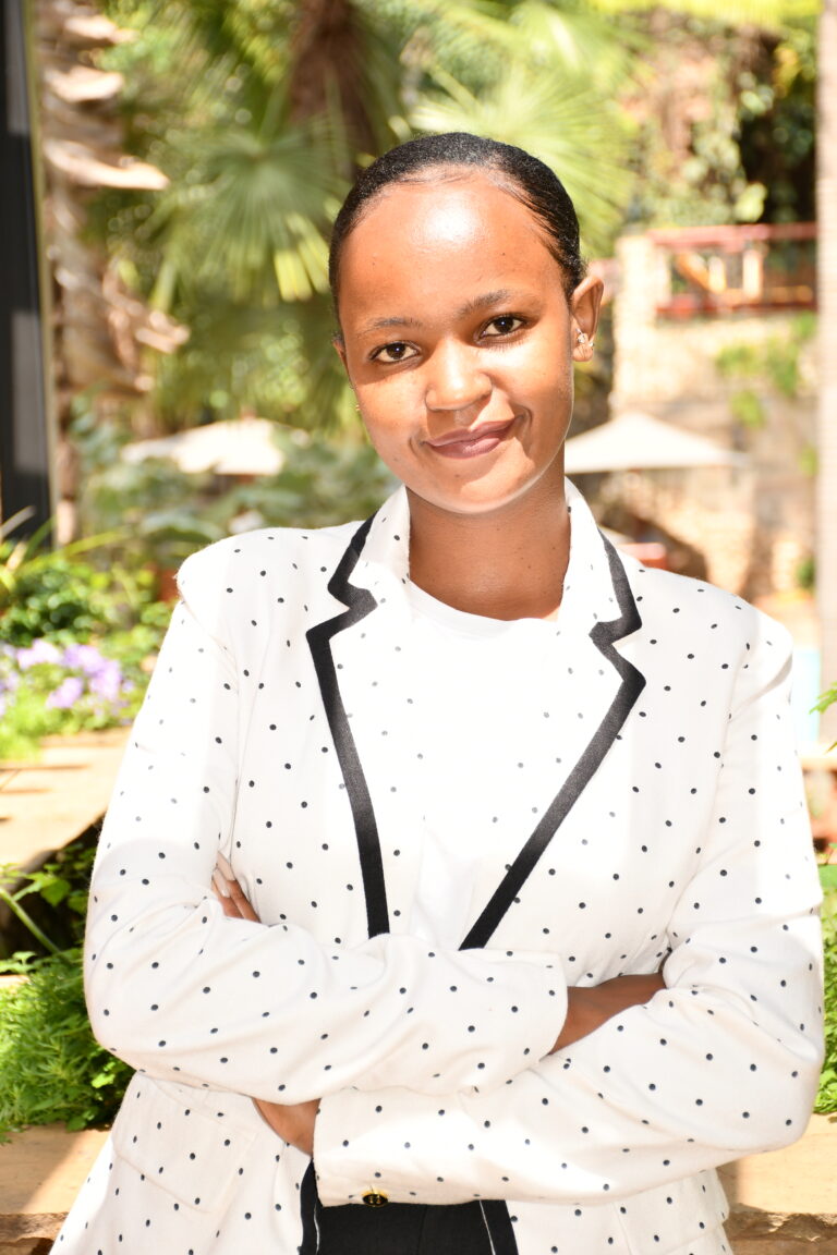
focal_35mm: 90
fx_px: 3139
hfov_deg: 15.2
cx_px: 418
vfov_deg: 22.6
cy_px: 628
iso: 125
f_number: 5.6
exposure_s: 1/125
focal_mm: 60
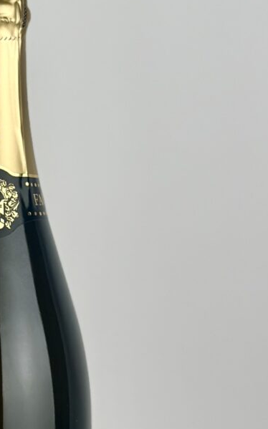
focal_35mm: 136
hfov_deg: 9.6
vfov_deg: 15.3
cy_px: 313
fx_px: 1590
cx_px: -14
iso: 80
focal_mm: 6.86
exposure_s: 1/734
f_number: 1.78
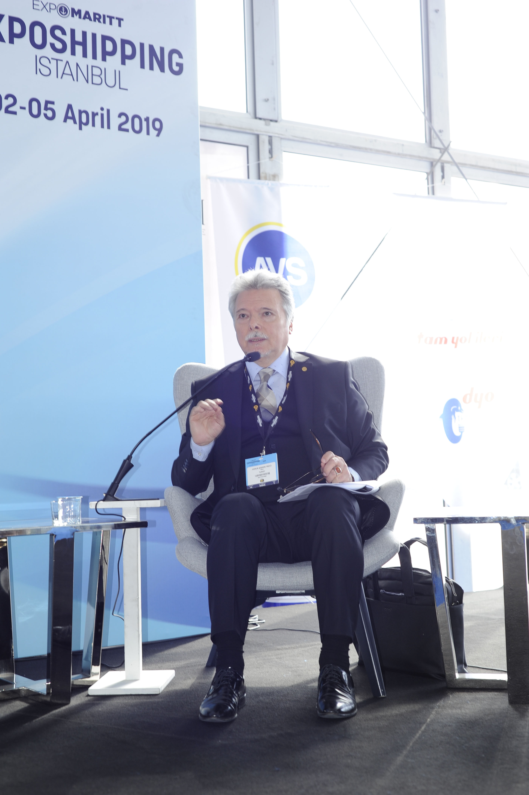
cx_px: 264
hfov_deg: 27.0
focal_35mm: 50
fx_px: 1103
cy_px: 398
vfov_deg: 39.6
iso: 320
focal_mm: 50
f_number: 5
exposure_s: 1/100
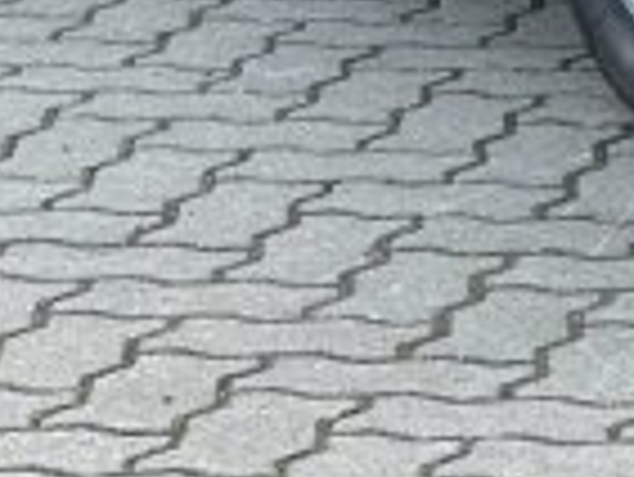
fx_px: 5334
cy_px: -472
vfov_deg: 5.0
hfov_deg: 6.7
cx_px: 1034
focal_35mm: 291
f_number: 2.2
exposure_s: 1/141
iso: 20
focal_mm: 7.5
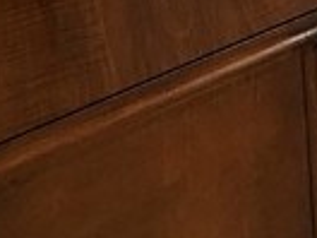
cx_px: 776
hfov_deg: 13.6
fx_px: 925
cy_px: -548
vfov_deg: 9.7
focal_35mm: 101
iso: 320
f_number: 2.2
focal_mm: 2.2
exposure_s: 1/30
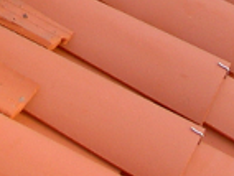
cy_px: -350
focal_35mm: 247
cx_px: 198
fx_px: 1673
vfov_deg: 5.6
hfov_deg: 8.0
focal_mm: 8
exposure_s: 1/60
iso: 50
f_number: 2.8
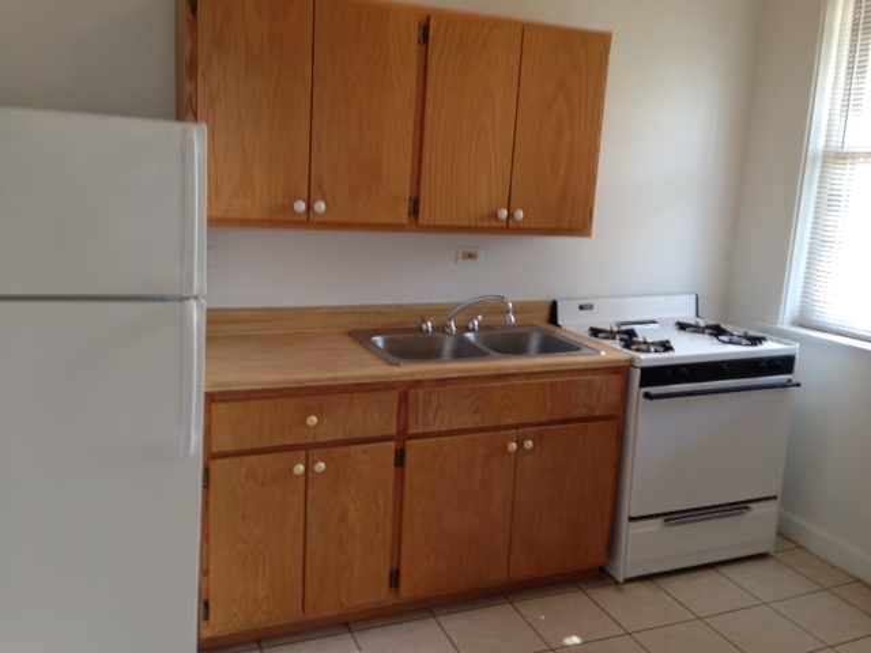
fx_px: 830
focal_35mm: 33
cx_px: 436
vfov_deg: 42.9
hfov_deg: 55.4
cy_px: 326
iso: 64
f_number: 2.4
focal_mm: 4.12
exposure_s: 1/20
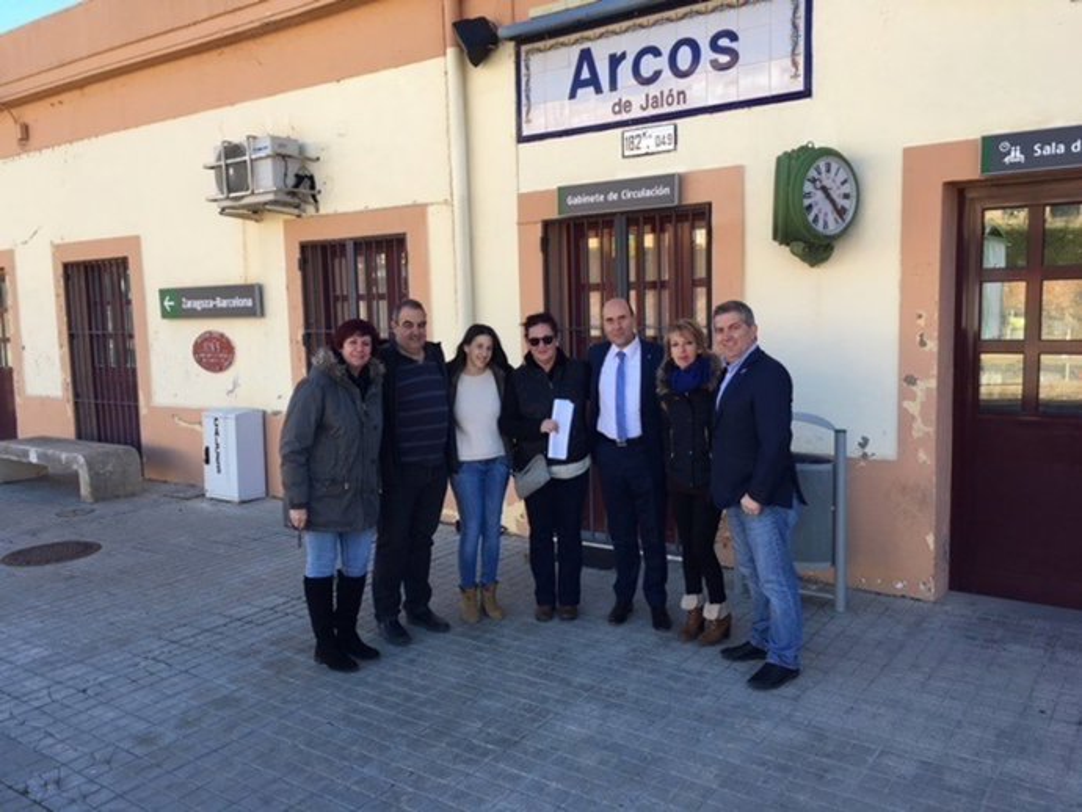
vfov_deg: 48.3
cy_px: 406
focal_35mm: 29
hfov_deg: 61.6
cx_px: 541
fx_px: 907
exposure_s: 1/326
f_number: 2.2
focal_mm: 4.15
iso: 25
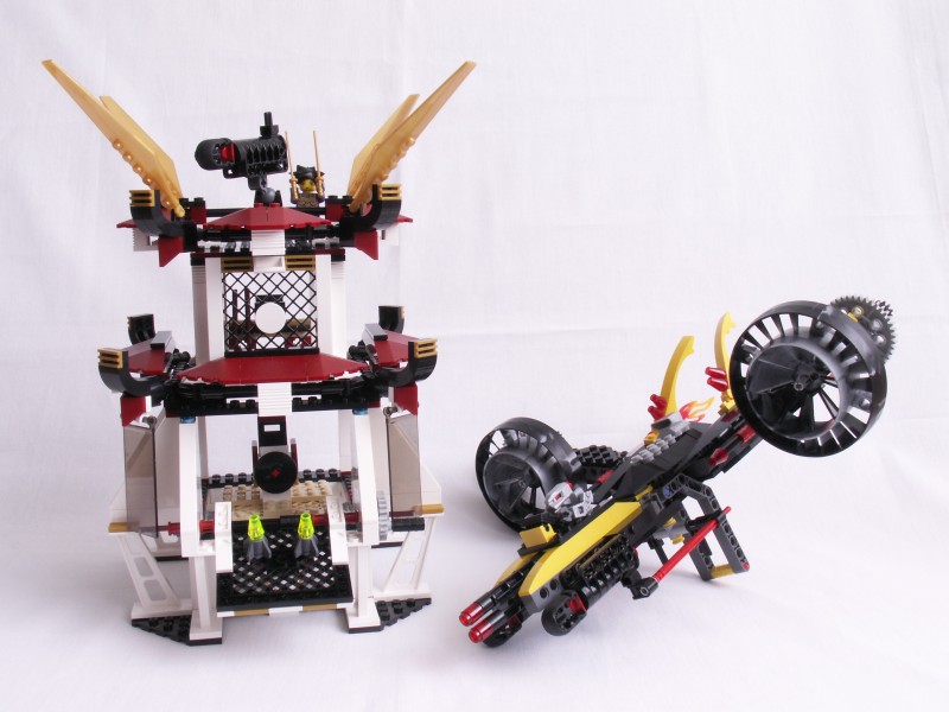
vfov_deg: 38.7
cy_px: 356
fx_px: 1014
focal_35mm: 37
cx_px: 474
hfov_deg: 50.1
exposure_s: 1
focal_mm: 6.21
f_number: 8
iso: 50
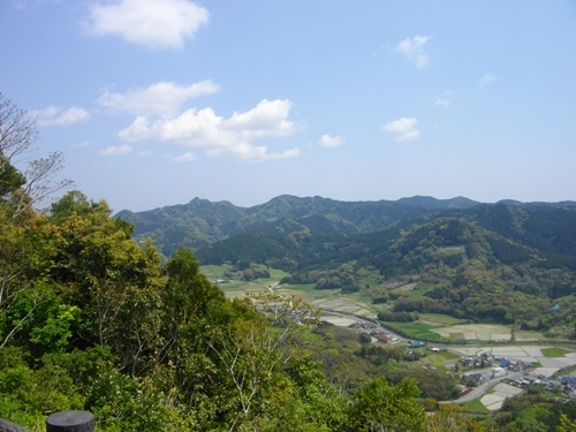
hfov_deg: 56.8
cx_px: 288
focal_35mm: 32
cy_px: 216
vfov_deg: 44.2
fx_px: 532
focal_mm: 5.7
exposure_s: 1/500
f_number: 5.5
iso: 100
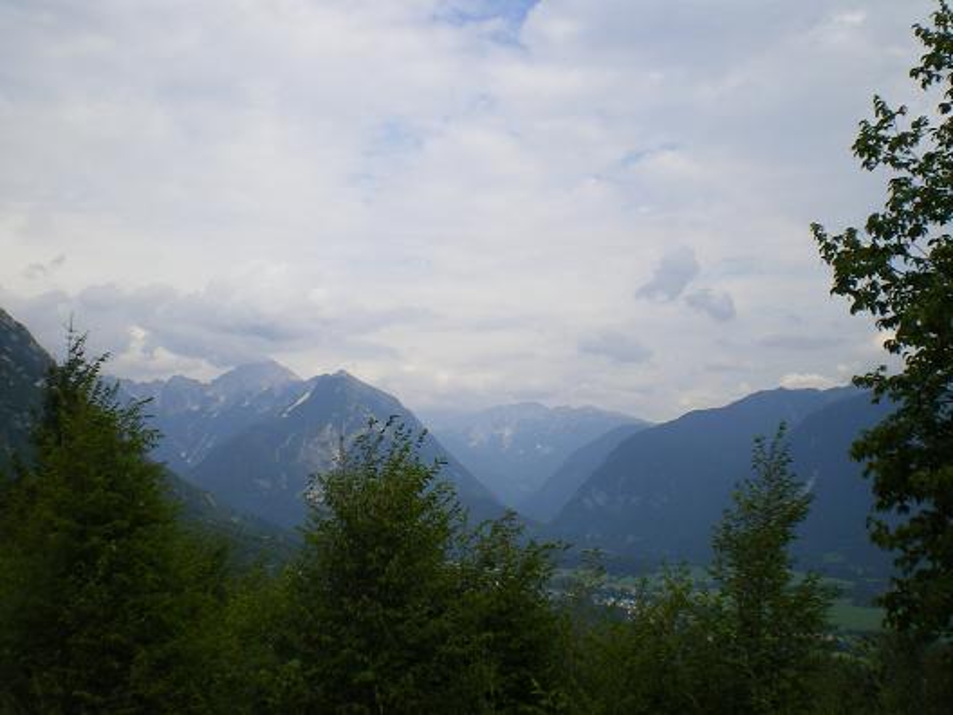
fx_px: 1046
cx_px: 476
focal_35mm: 38
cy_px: 358
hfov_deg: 49.0
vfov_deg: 37.7
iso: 64
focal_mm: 6.3
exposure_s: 1/500
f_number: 4.6
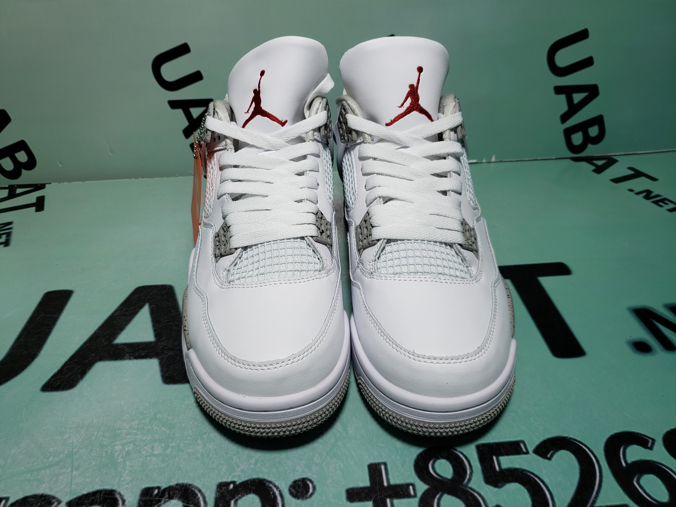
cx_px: 338
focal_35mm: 26
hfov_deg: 67.3
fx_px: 508
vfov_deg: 53.1
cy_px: 254
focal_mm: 4.3
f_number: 1.5
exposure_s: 1/712
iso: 50
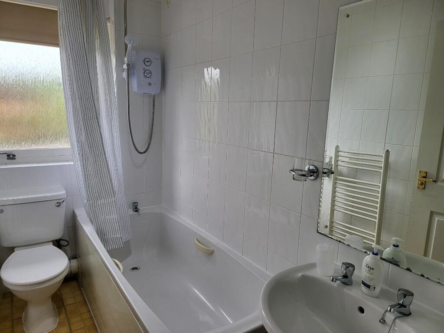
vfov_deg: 56.8
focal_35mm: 24
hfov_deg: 71.6
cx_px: 222
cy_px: 166
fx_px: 308
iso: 40
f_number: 1.8
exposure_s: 1/148
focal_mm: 5
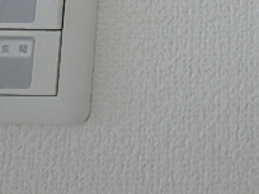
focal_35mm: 66
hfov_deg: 27.7
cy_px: -60
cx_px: 258
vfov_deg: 20.3
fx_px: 494
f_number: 3.5
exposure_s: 1/60
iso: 200
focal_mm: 3.7
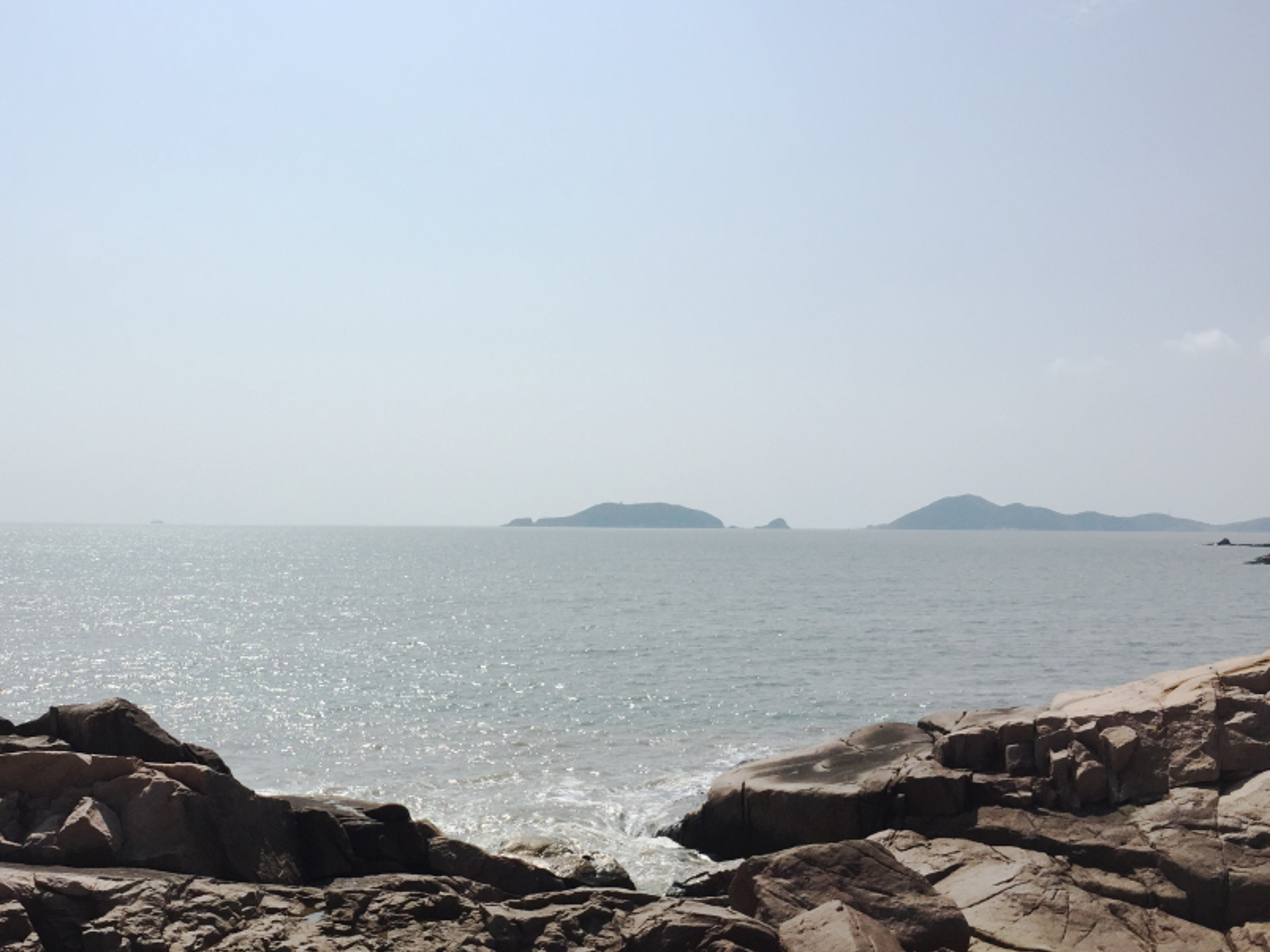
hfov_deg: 49.6
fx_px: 1357
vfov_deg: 38.5
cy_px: 568
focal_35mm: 37
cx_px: 465
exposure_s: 1/6623
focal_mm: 4.15
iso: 32
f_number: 2.2
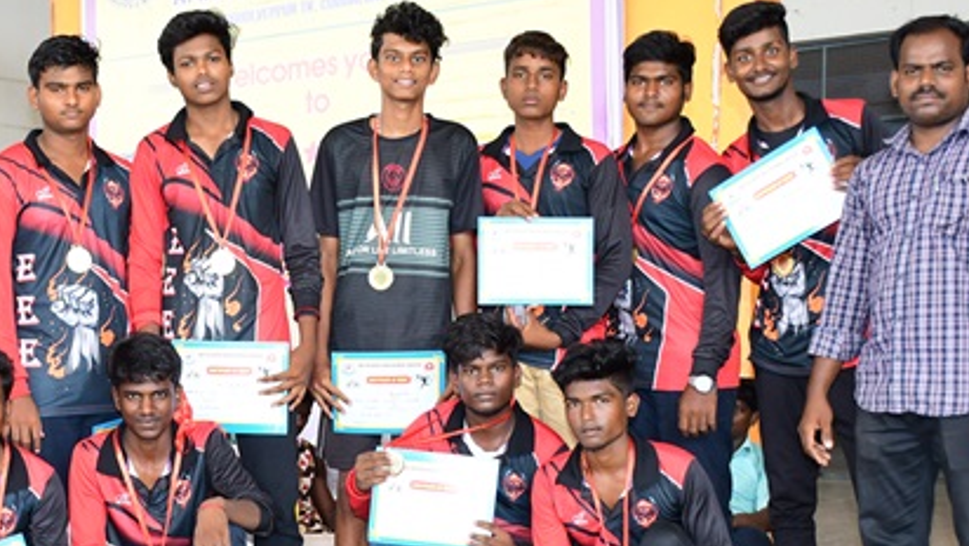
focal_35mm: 69
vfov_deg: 17.4
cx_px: 346
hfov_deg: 30.4
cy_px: 424
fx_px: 1773
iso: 640
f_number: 5.6
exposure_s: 1/160
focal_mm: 26
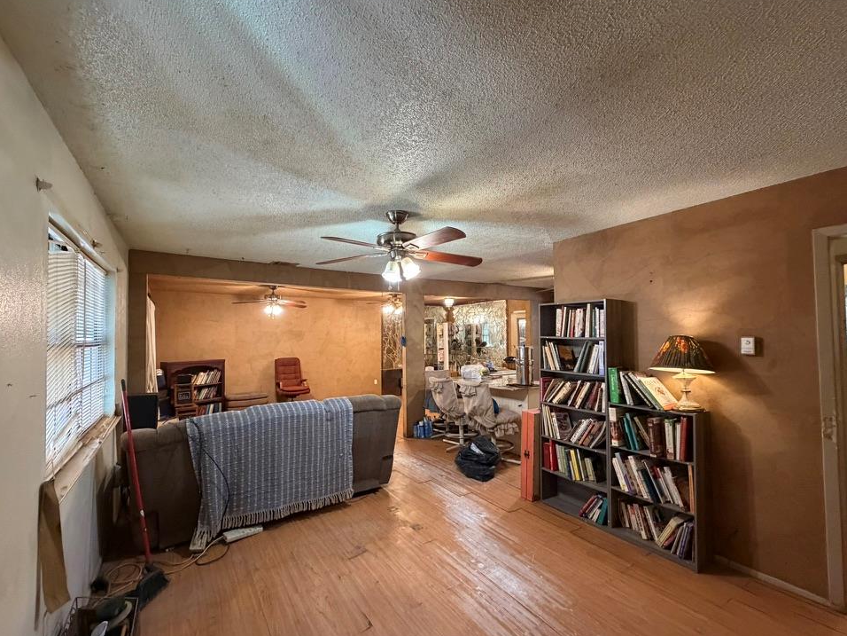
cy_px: 328
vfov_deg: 81.7
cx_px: 408
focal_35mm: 15
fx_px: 367
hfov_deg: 98.1
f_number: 2.2
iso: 500
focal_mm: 2.22
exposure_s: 1/60
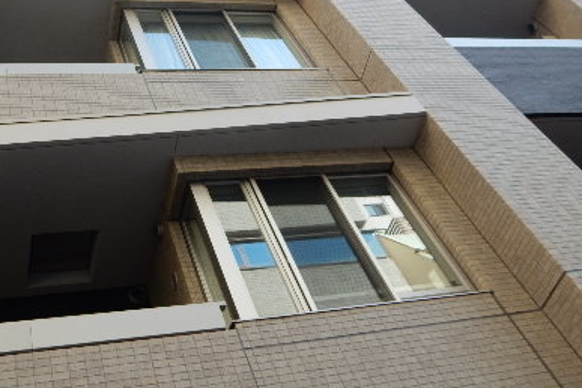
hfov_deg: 44.6
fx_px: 695
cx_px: 182
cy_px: 30
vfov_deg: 29.7
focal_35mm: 43
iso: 125
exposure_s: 1/125
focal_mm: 4.5
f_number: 3.7
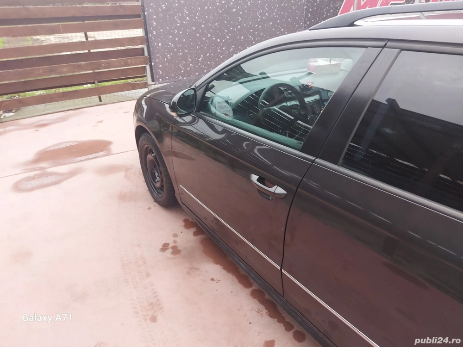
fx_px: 321
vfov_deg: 56.8
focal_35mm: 24
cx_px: 232
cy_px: 174
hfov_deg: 71.6
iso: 50
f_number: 1.8
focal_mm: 5.23
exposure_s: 1/50
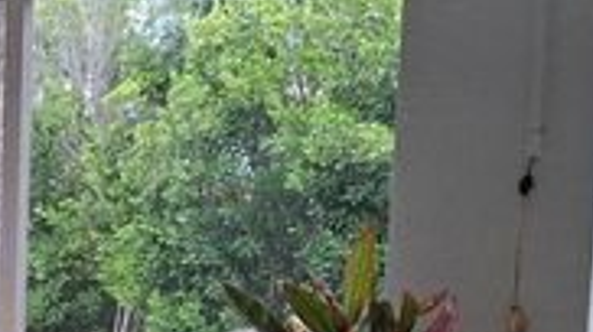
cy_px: 369
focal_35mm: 72
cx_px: -130
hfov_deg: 26.0
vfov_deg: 16.2
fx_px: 1131
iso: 50
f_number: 1.8
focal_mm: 5.23
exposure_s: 1/60
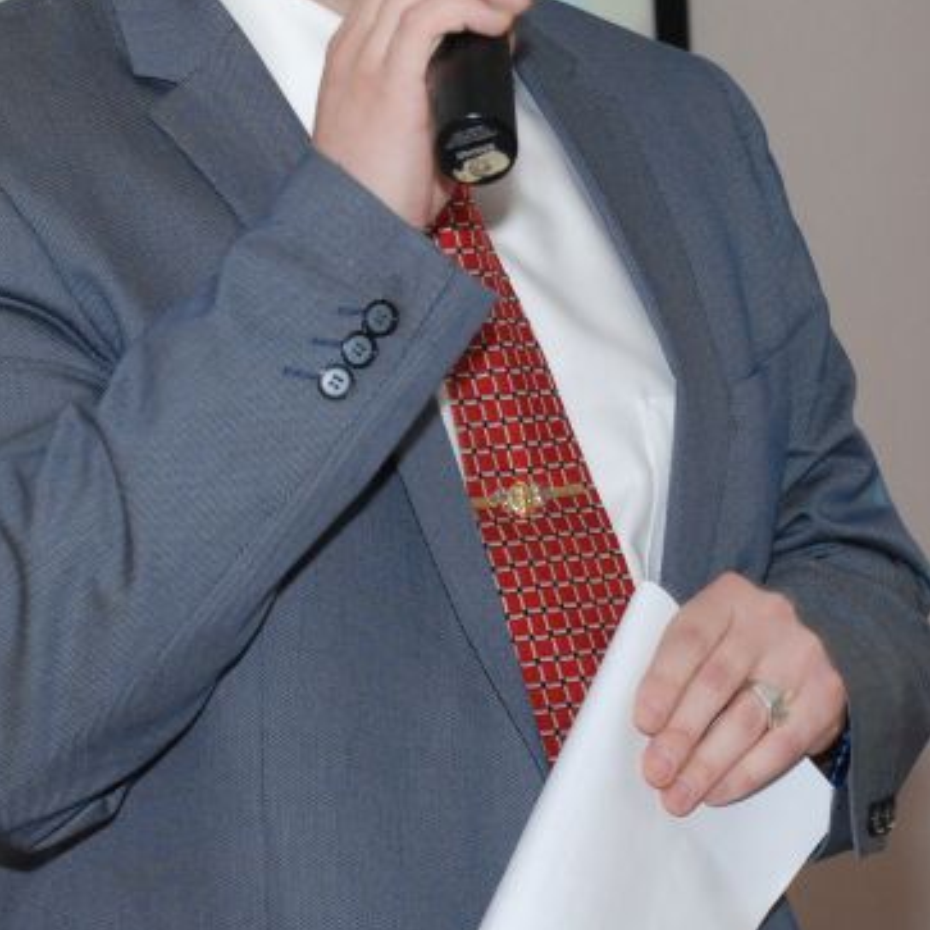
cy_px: 191
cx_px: 441
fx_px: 5471
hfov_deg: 9.7
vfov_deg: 9.7
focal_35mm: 180
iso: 800
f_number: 7.1
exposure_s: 1/60
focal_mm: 50
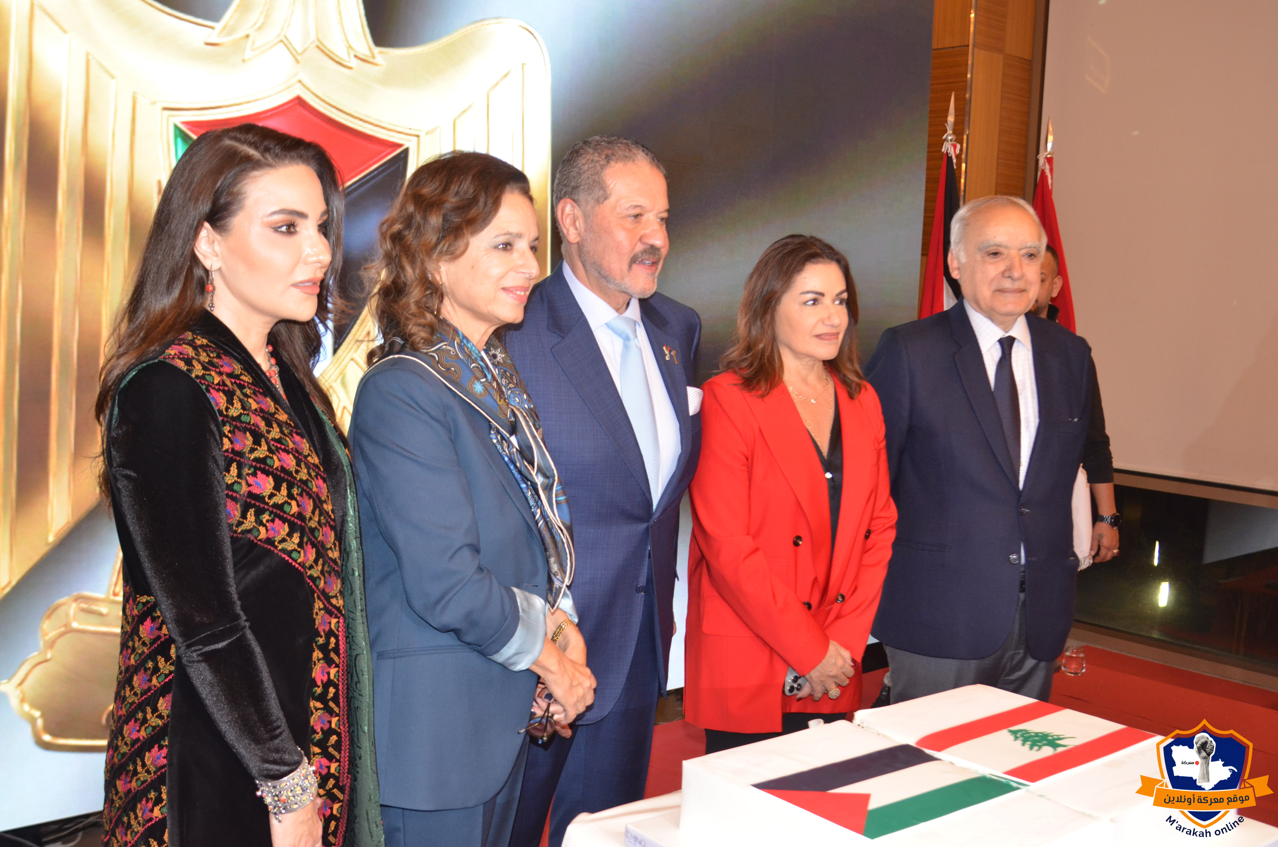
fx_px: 1275
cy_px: 424
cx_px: 639
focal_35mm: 36
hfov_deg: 53.2
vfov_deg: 36.7
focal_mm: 24
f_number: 4
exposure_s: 1/60
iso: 800
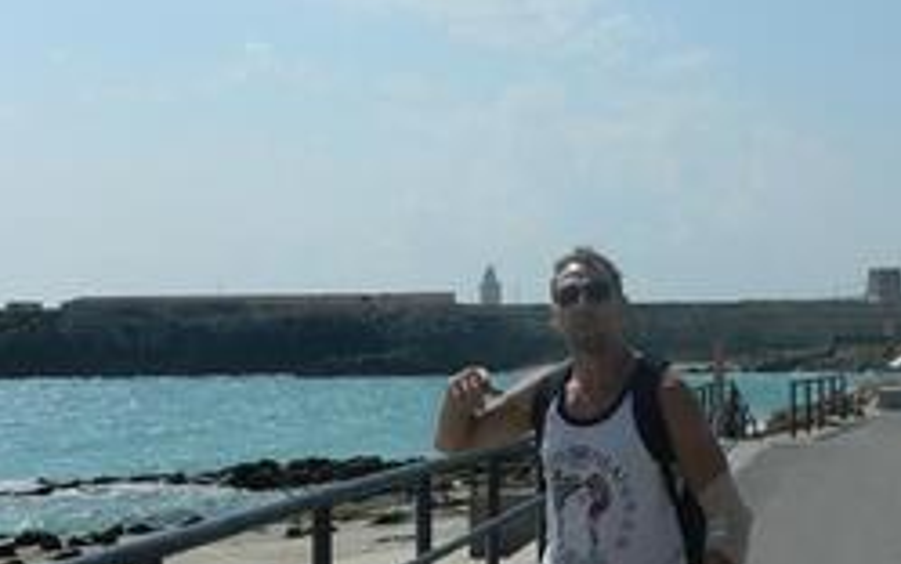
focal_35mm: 80
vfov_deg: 16.3
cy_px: 354
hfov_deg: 25.8
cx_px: 536
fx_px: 1966
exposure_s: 1/250
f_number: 10.2
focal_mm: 8.4
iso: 80
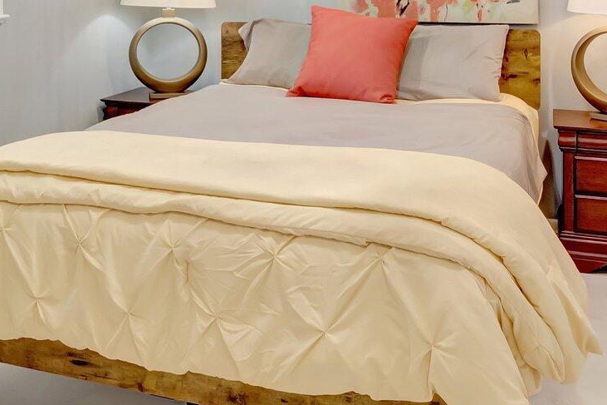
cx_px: 288
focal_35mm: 42
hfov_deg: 46.4
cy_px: -46
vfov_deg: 28.7
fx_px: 708
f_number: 8
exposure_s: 1/10
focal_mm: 10
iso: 640
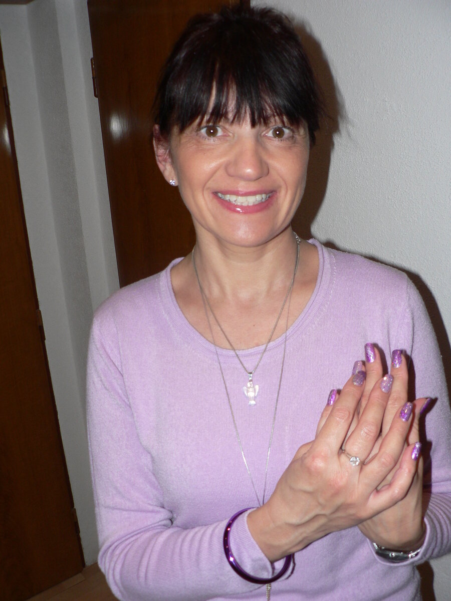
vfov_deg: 51.4
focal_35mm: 36
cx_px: 226
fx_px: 625
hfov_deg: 39.7
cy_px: 300
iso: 100
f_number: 2.8
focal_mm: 6
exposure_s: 1/60
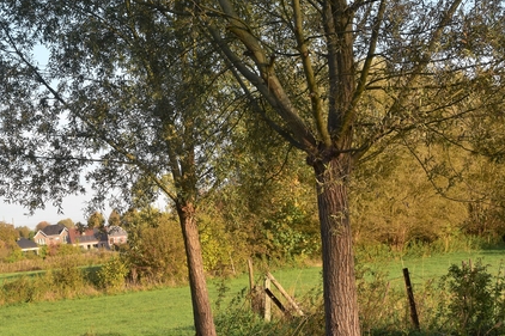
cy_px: 193
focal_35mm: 111
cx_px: 156
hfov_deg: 18.4
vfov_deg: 12.3
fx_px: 1556
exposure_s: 1/125
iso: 200
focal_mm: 52
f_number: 11
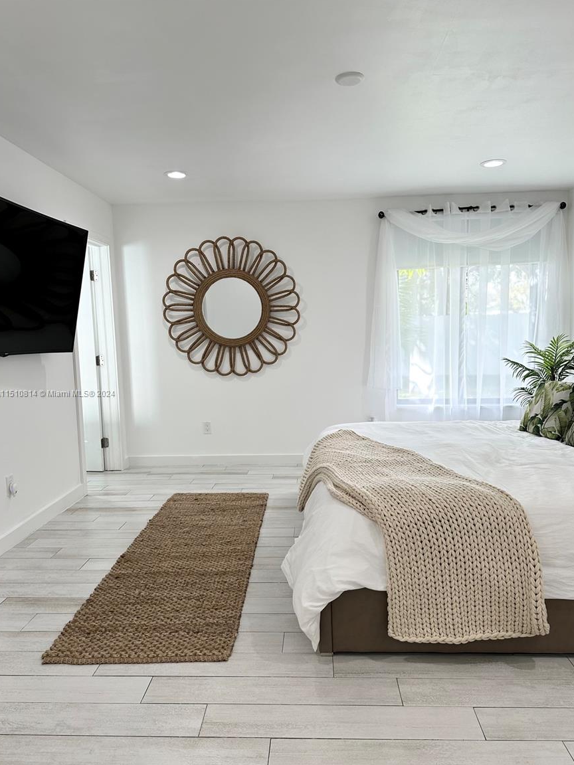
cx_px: 292
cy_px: 394
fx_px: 553
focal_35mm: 25
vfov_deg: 69.4
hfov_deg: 54.9
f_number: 1.78
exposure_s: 1/120
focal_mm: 6.86
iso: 80
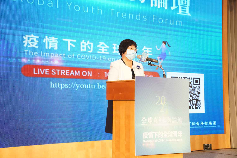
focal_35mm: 70
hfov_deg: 28.8
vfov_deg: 19.5
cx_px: 118
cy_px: 79
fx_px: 461
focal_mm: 70
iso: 1600
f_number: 4
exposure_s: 1/200
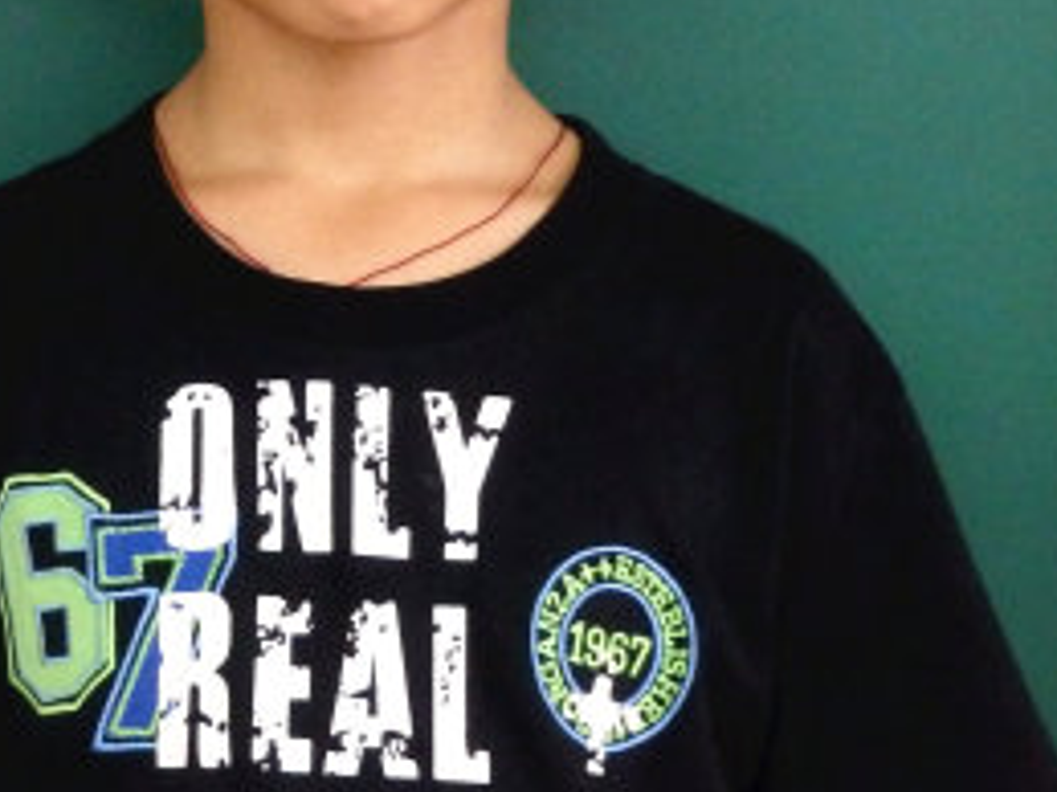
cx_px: -249
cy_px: -39
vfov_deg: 9.2
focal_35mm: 160
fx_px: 4883
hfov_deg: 12.1
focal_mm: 10.8
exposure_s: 1/50
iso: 800
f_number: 4.2
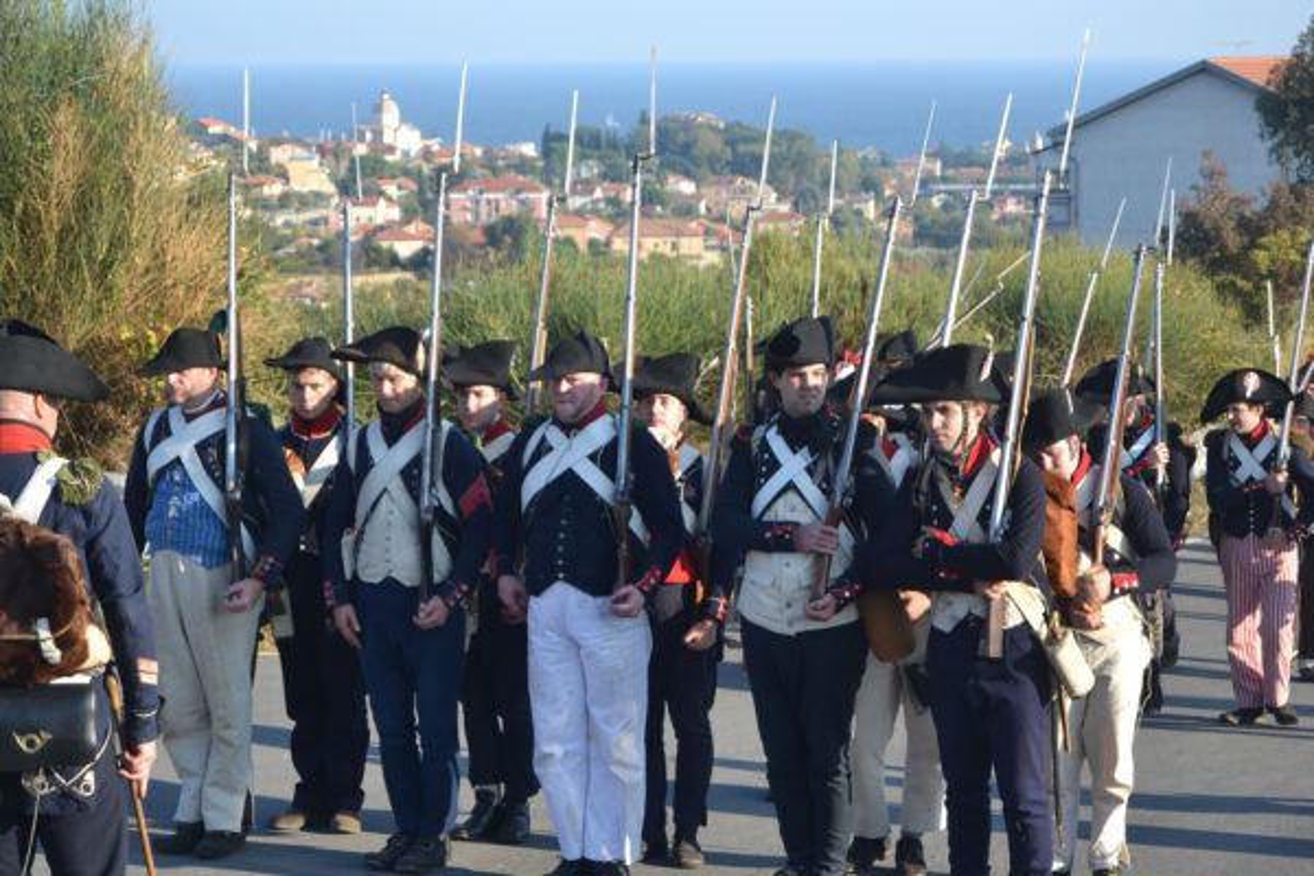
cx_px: 657
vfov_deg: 16.6
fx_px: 3011
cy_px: 438
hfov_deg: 24.6
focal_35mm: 82
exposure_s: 1/125
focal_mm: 55
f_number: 5.6
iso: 100
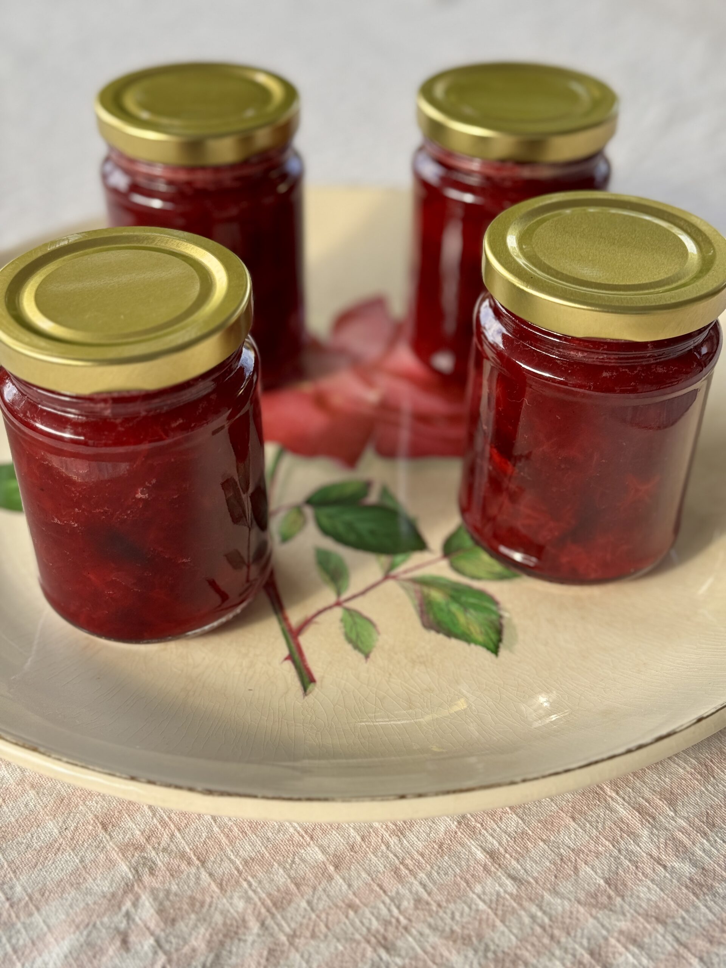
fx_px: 1342
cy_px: 484
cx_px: 363
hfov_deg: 30.3
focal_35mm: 48
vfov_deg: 39.7
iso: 64
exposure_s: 1/457
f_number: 1.78
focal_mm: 6.76
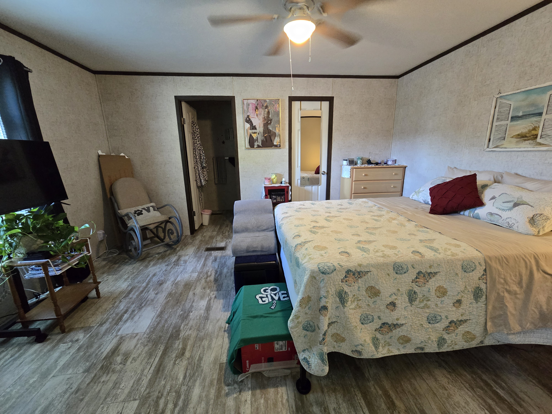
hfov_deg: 106.2
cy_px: 207
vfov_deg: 89.9
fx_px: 207
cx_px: 276
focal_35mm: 13
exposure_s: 1/60
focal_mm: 2.2
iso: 800
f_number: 2.2
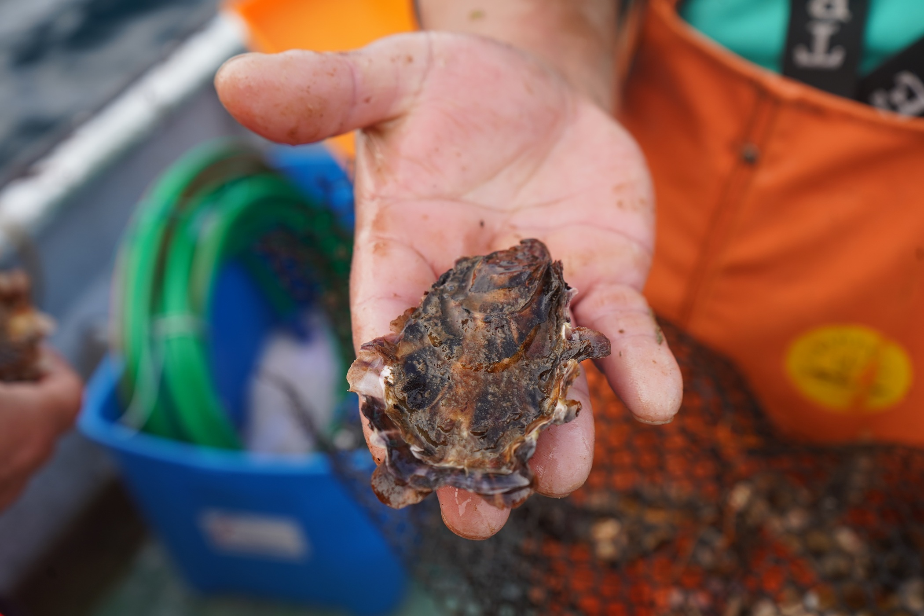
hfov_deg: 51.9
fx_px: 950
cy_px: 308
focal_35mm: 37
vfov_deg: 35.9
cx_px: 462
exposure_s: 1/250
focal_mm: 37
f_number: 5.6
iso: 250
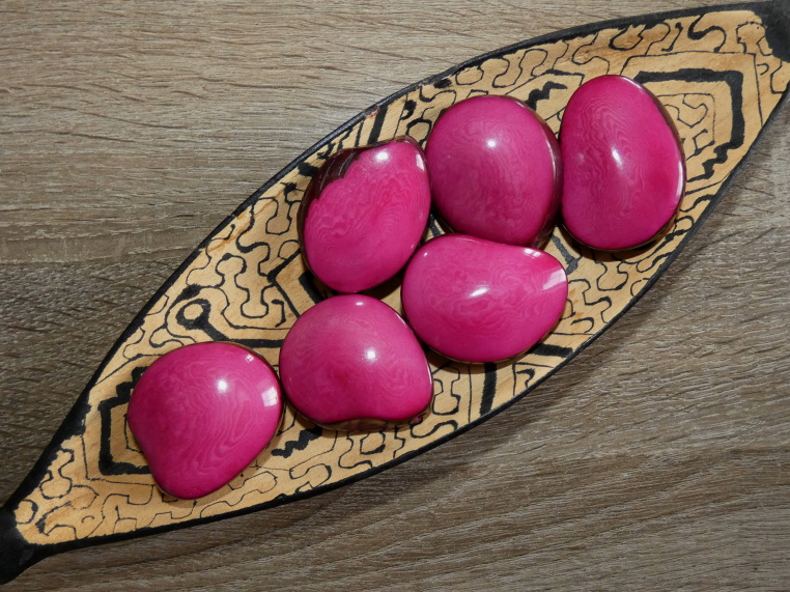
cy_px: 303
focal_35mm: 21
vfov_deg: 63.4
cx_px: 394
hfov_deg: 79.0
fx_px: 479
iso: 250
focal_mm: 3.6
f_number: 2.8
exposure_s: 1/60
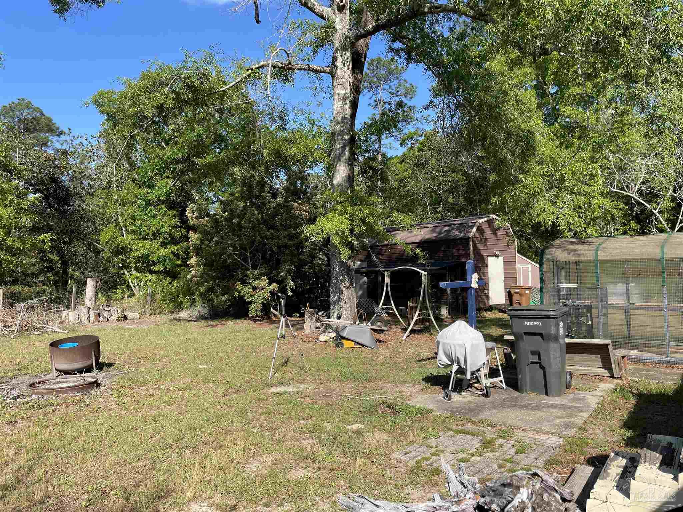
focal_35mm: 26
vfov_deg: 53.1
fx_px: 513
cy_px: 256
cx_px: 342
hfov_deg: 67.3
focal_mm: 4.2
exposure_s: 1/1916
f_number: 1.6
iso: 32
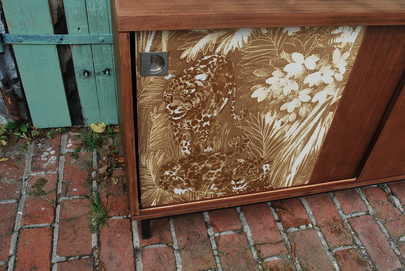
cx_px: 202
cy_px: 136
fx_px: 372
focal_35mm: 33
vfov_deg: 40.1
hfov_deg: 57.2
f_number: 5.6
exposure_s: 1/125
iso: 100
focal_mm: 22
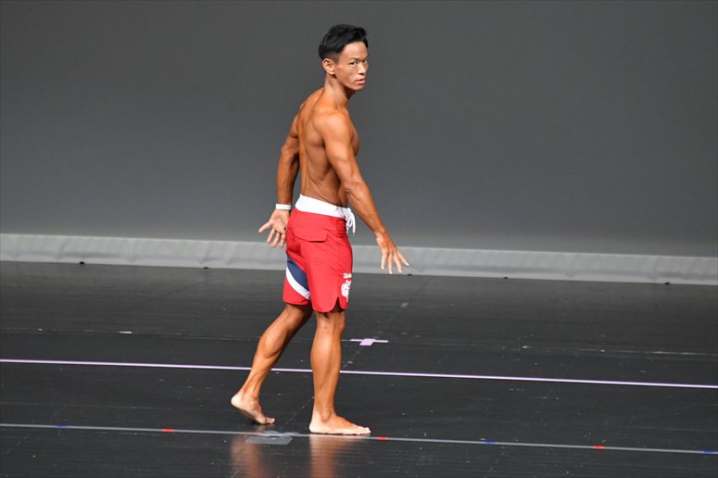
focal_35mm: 375
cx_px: 359
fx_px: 7476
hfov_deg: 5.5
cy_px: 239
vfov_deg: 3.7
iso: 5000
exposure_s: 1/400
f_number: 5.6
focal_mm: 250
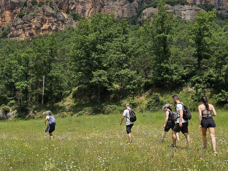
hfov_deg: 50.0
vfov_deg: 38.6
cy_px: 96
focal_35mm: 37
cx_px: 130
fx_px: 244
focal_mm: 6.3
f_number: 1.7
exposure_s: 1/1314
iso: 16
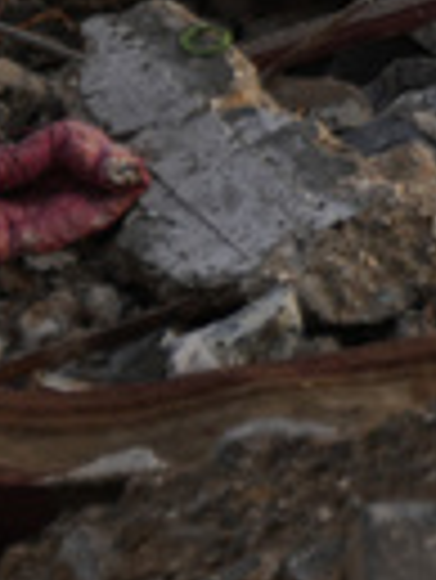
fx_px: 6552
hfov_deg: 3.5
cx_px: 2238
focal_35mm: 391
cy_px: -214
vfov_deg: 5.0
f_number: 2.8
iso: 100
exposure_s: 1/1600
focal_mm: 51.1
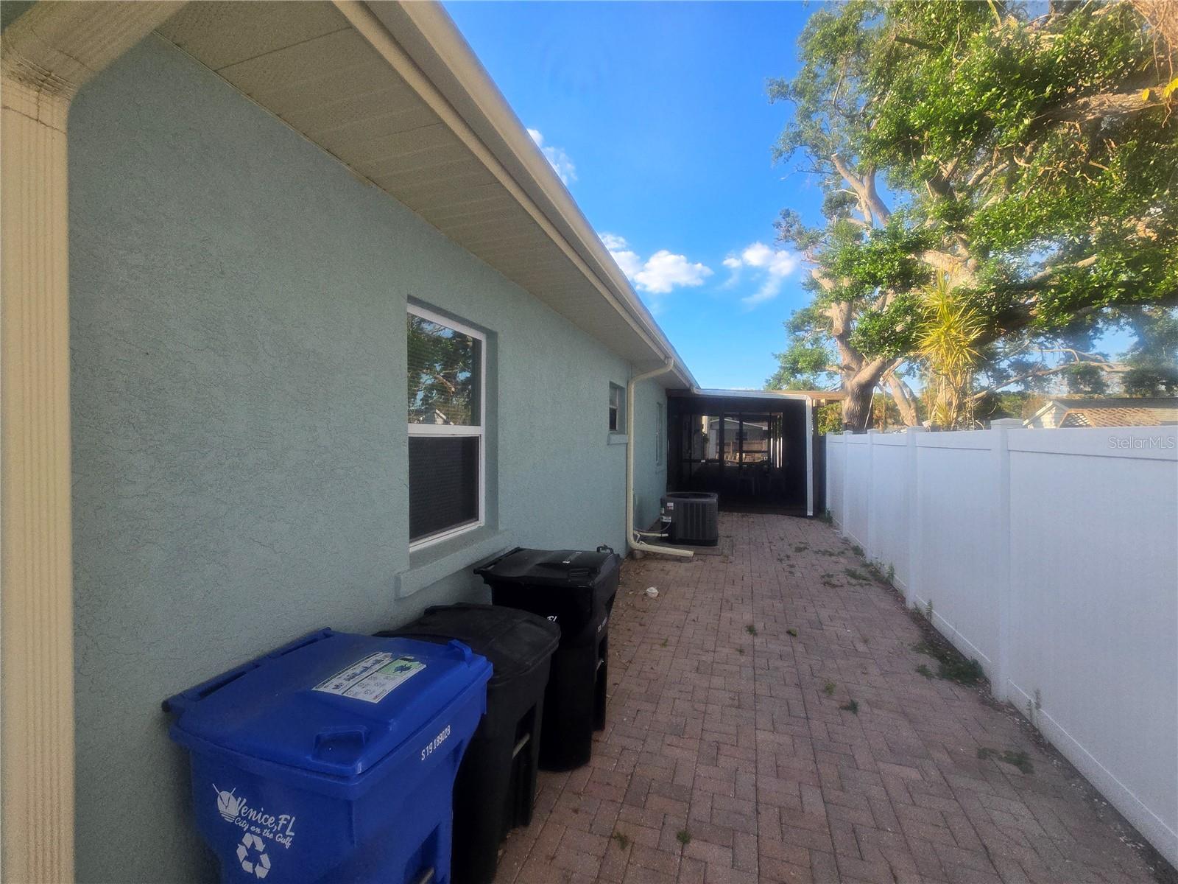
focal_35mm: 13
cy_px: 442
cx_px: 589
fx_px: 442
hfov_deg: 106.2
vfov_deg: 89.9
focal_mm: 2.2
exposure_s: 1/673
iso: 50
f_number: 2.2
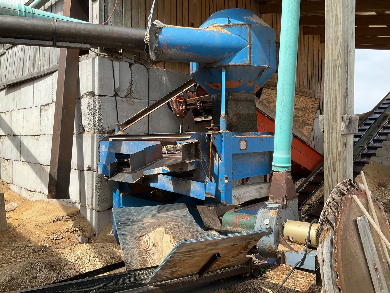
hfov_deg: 61.7
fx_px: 327
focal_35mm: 29
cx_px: 195
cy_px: 146
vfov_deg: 48.2
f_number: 1.8
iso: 25
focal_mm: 3
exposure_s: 1/962
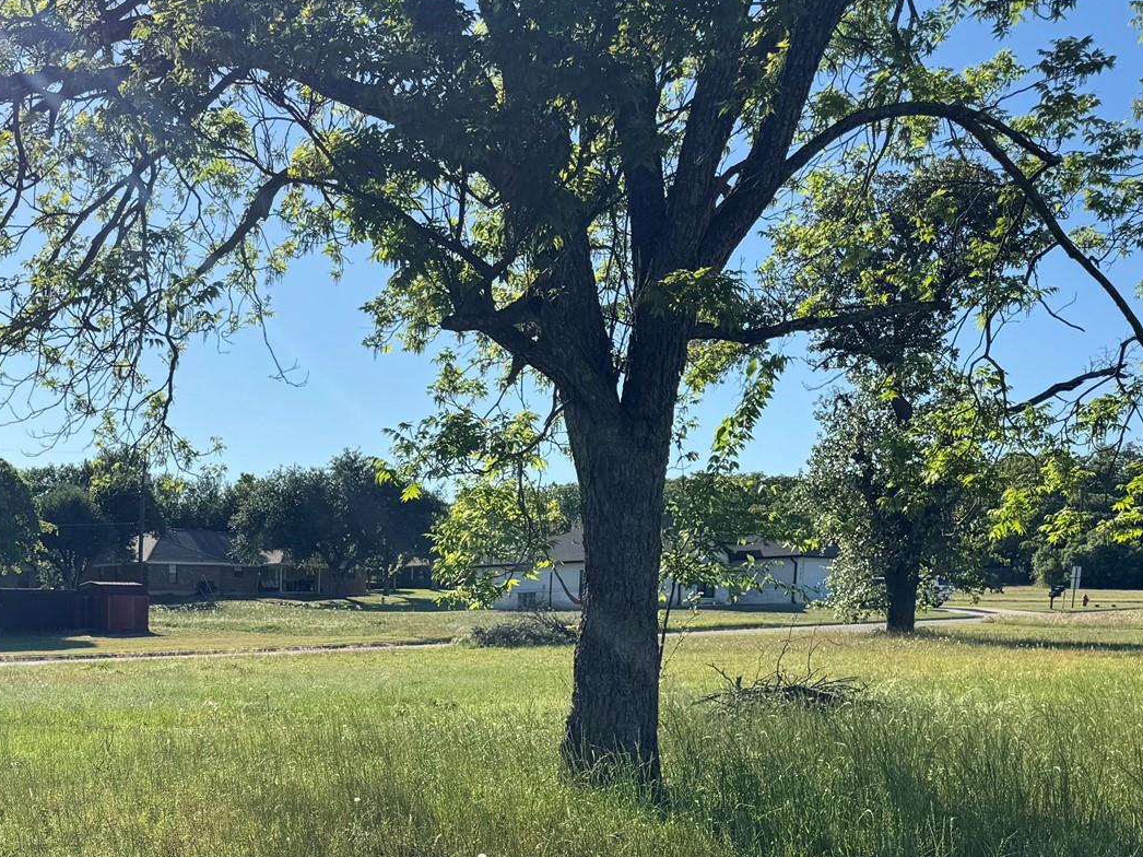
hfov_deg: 37.9
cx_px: 127
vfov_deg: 29.3
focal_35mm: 47
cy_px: 811
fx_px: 1552
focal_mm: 6.76
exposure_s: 1/4049
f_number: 1.78
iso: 80
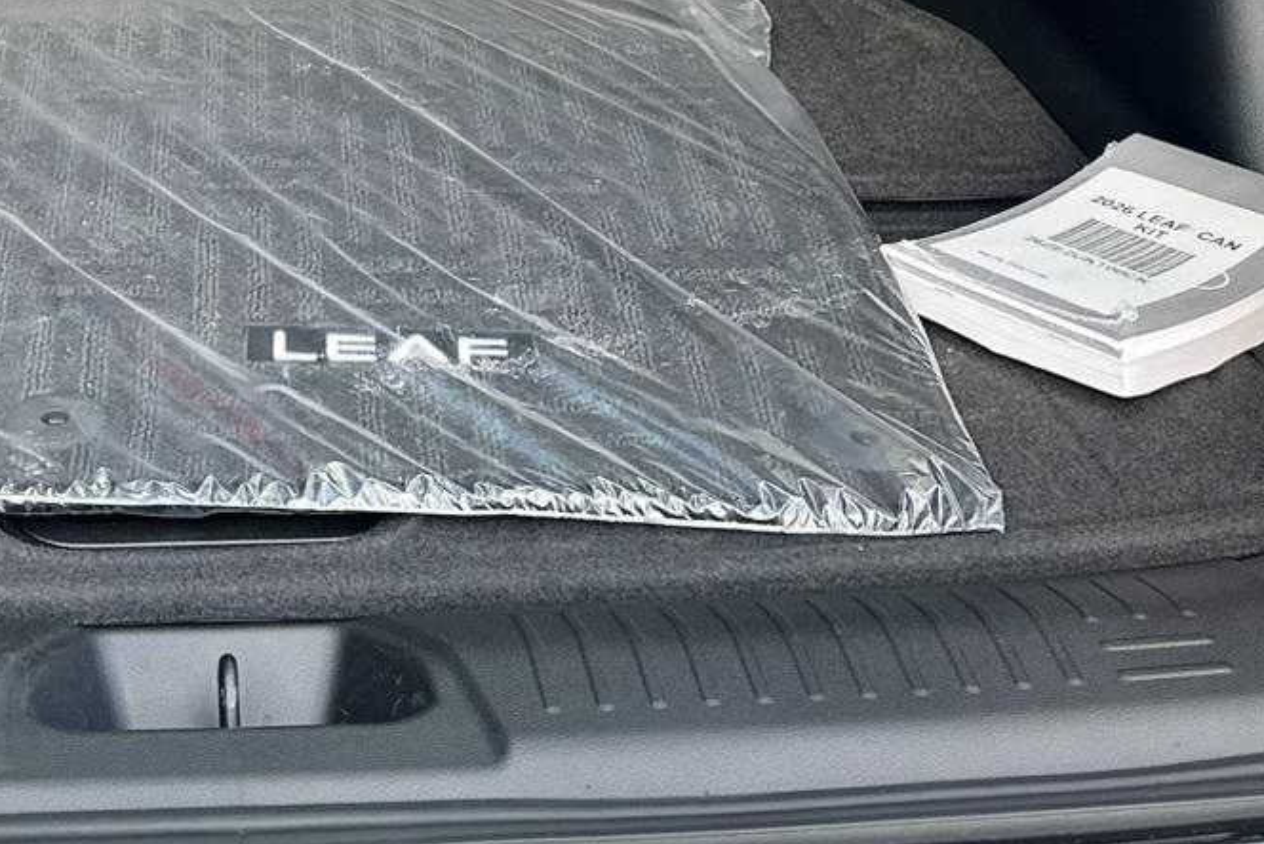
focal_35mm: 77
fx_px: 2704
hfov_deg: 25.6
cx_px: 173
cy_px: -253
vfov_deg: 16.7
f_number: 1.78
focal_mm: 6.86
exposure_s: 1/223
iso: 80
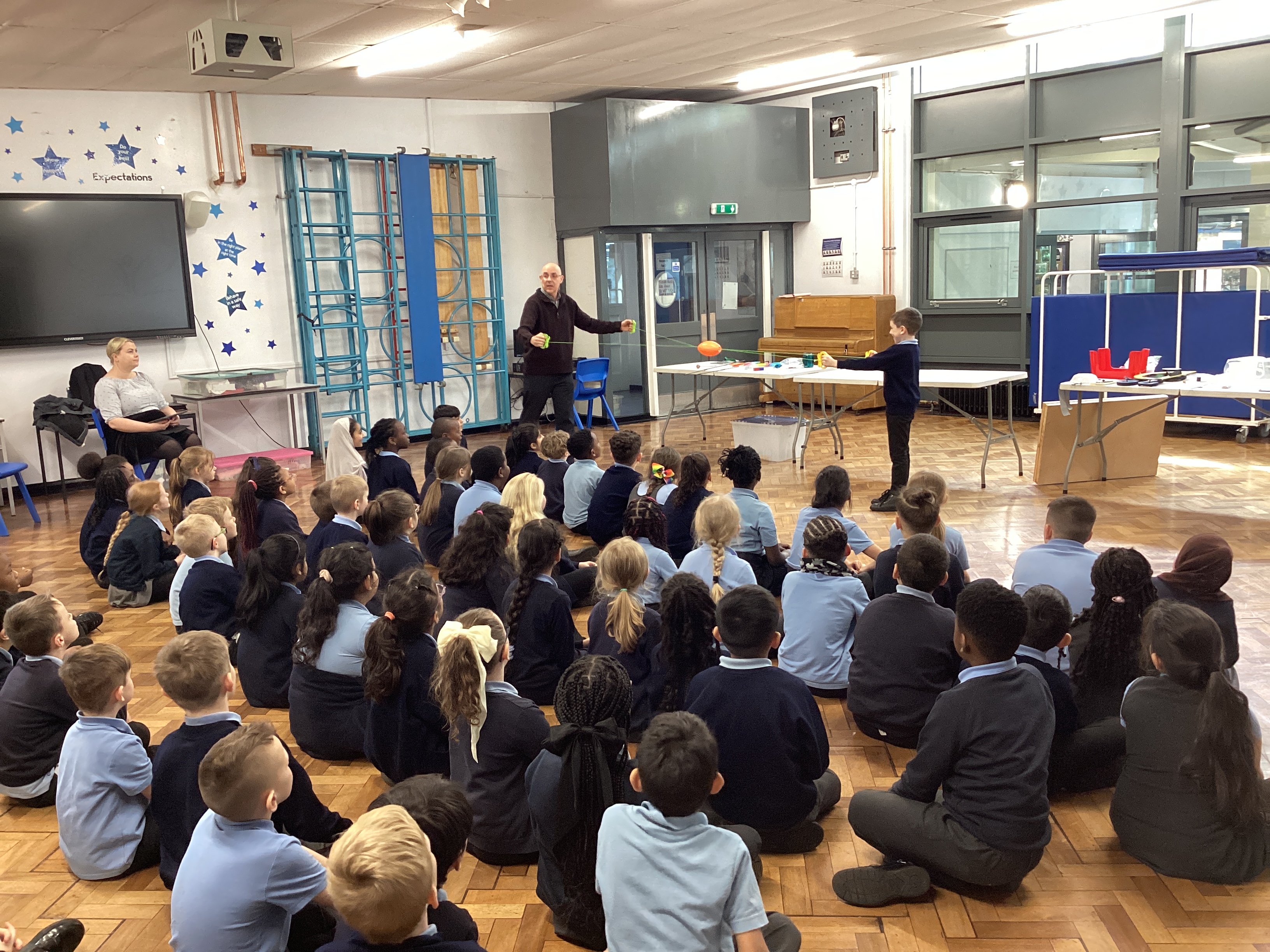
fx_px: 1137
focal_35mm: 31
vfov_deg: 45.4
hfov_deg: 58.4
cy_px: 476
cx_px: 635
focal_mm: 3.3
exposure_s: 1/50
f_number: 2.4
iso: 200
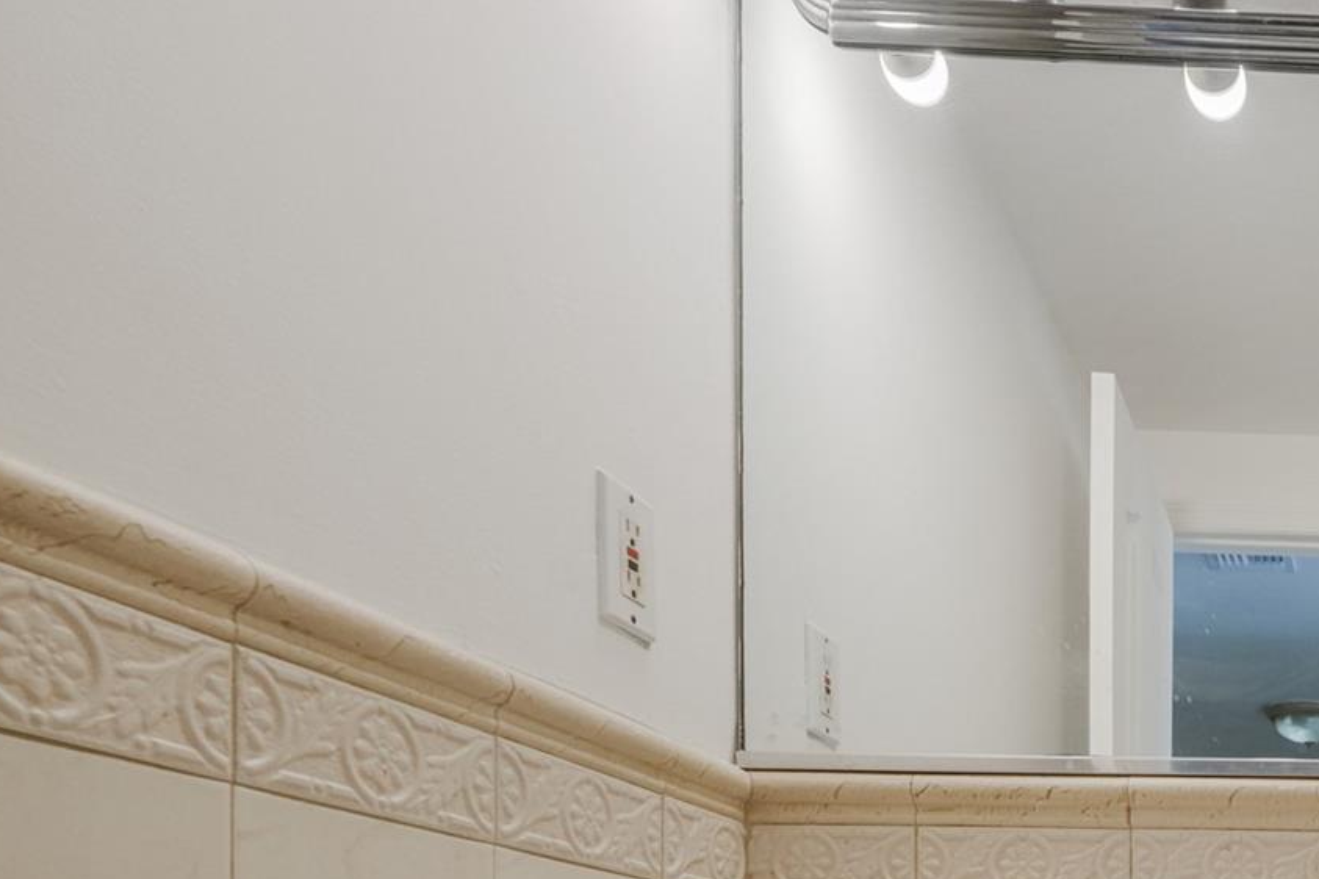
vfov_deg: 33.8
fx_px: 1246
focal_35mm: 34
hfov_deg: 42.5
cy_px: 966
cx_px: 1480
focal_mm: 14
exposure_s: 1/400
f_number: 10
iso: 1600
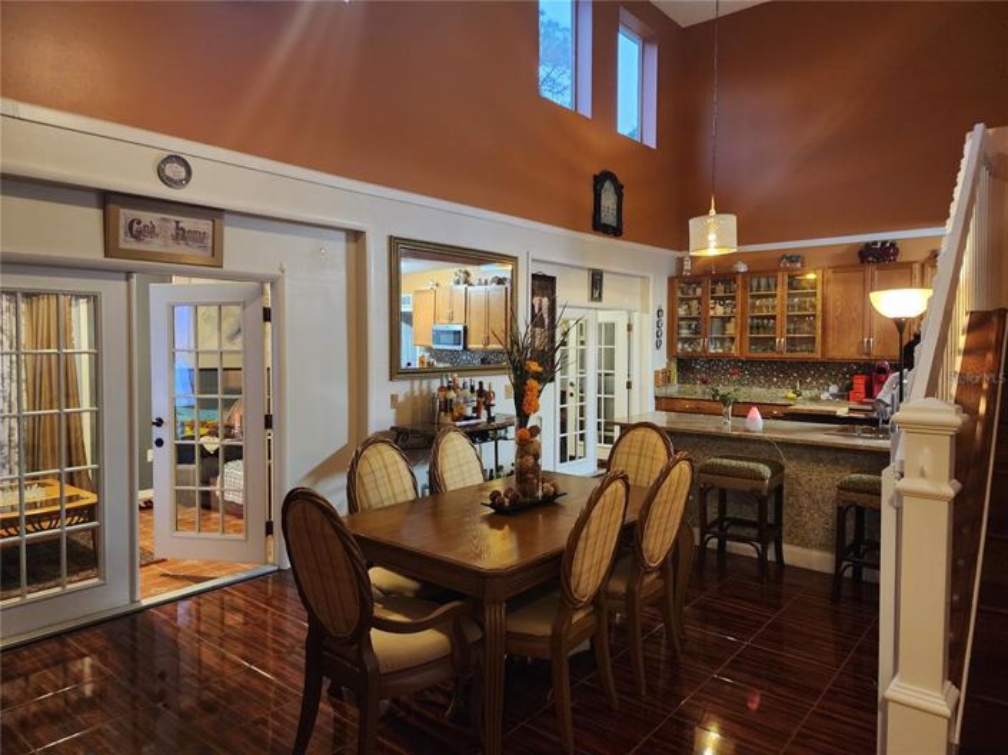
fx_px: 669
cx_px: 504
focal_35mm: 23
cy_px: 378
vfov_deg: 58.8
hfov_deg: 74.0
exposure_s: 1/30
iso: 640
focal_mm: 6.4
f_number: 1.8
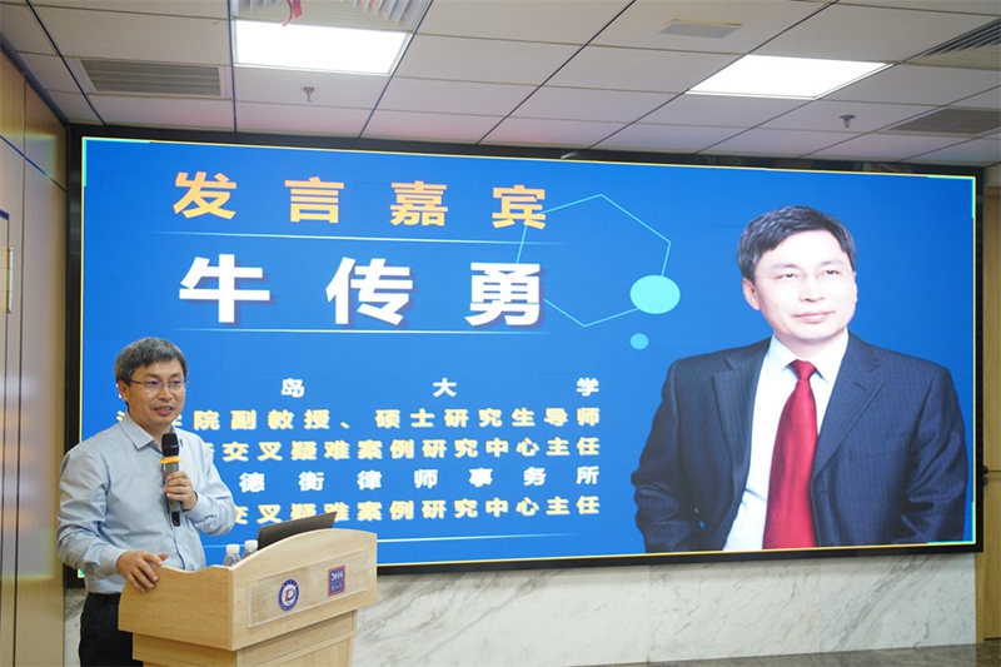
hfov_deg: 51.9
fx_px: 1029
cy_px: 334
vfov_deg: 35.9
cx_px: 500
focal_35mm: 37
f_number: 4
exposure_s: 1/40
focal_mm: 37
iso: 400
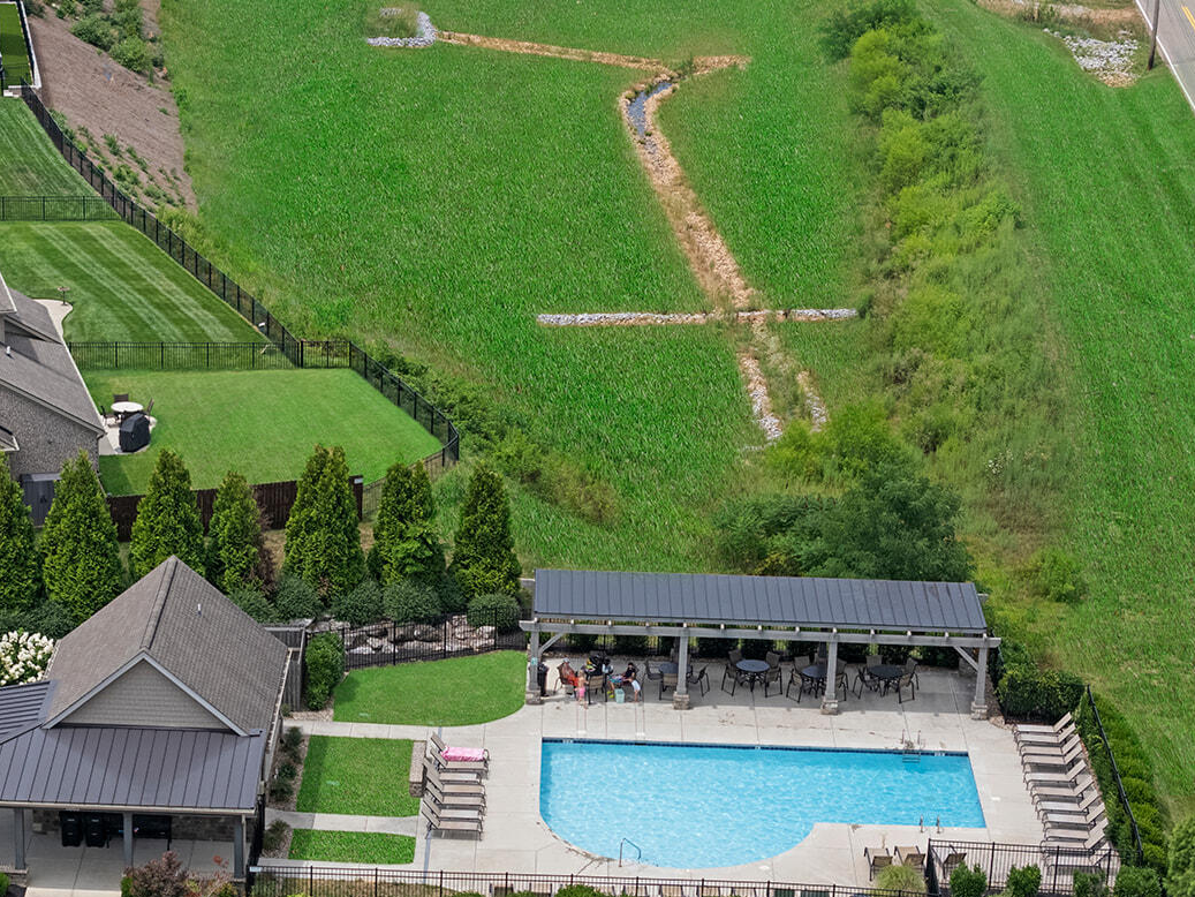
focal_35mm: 108
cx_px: 312
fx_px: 3729
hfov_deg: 18.1
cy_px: 535
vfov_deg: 13.7
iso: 100
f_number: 2.8
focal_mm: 19.35
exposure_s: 1/50
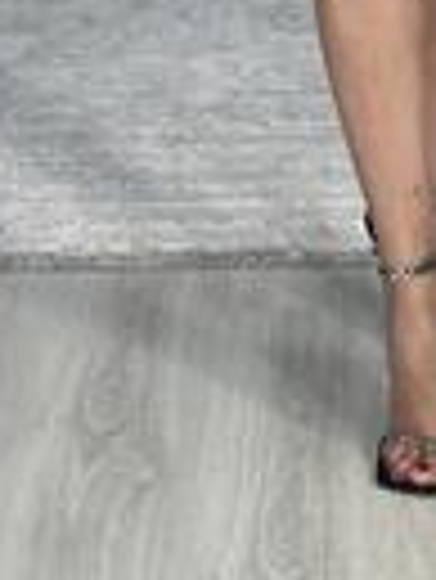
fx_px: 3152
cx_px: 440
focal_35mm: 188
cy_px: -549
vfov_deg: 9.8
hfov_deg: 7.9
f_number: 1.78
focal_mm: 6.86
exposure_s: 1/121
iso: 125
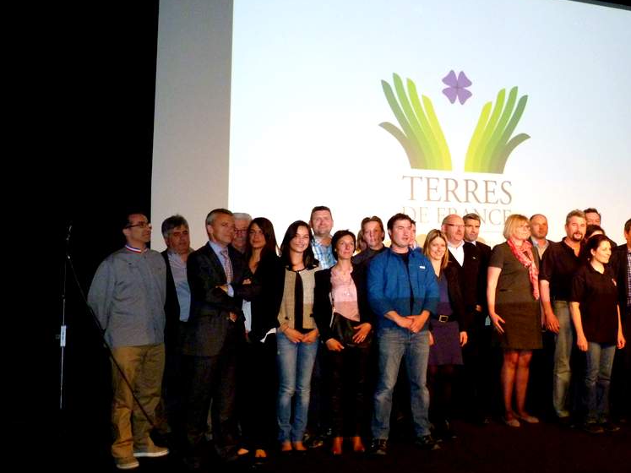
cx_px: 424
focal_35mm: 37
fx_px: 674
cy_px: 207
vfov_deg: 38.6
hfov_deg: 49.2
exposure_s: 1/40
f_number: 2.8
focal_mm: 4.8
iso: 400
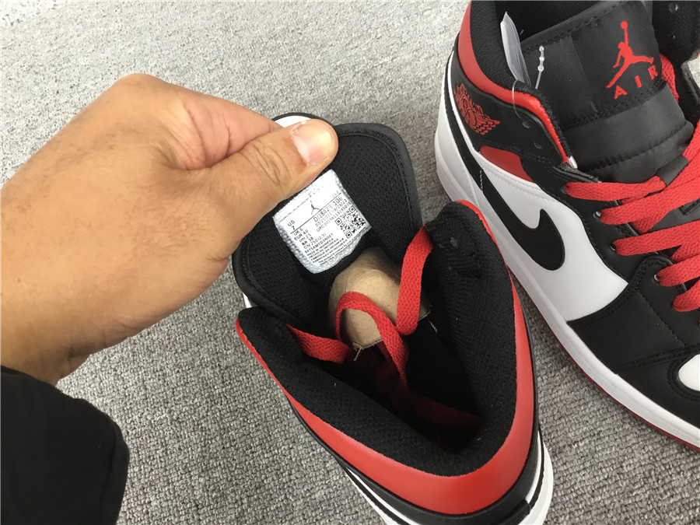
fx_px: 627
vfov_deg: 45.4
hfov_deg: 58.4
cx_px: 350
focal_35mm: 31
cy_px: 262
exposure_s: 1/33
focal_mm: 3.3
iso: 50
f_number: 2.4
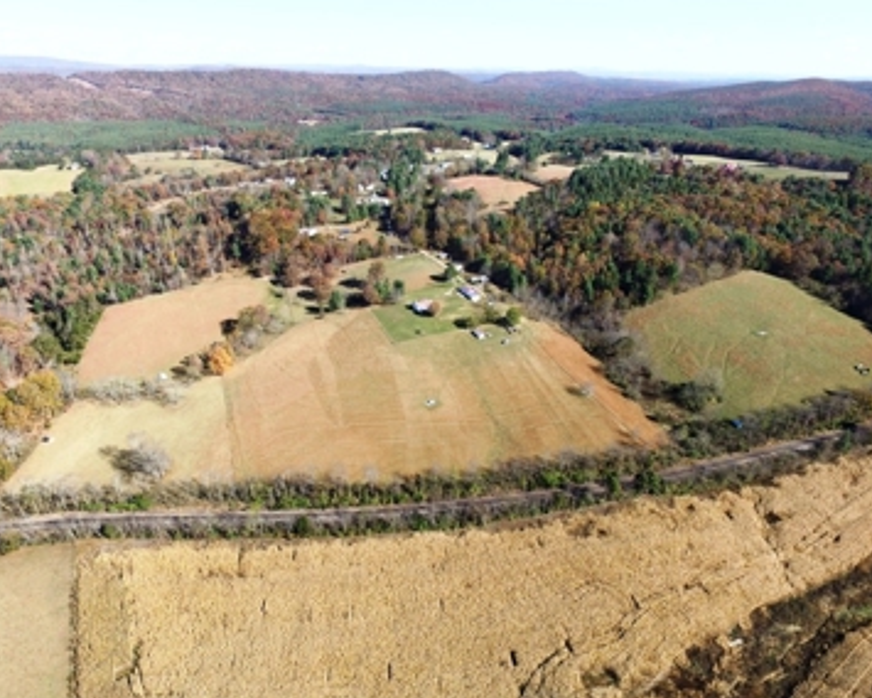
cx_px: 413
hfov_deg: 75.0
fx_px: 568
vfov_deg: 63.1
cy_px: 356
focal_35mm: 22
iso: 100
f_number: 2.8
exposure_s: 1/410
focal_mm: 3.61
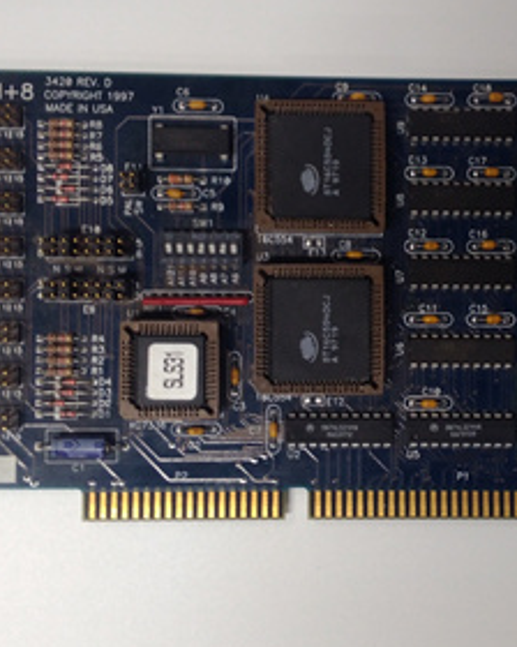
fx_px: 899
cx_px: 362
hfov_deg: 31.7
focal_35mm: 47
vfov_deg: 39.5
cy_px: 297
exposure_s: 1/33
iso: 205
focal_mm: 3.79
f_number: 2
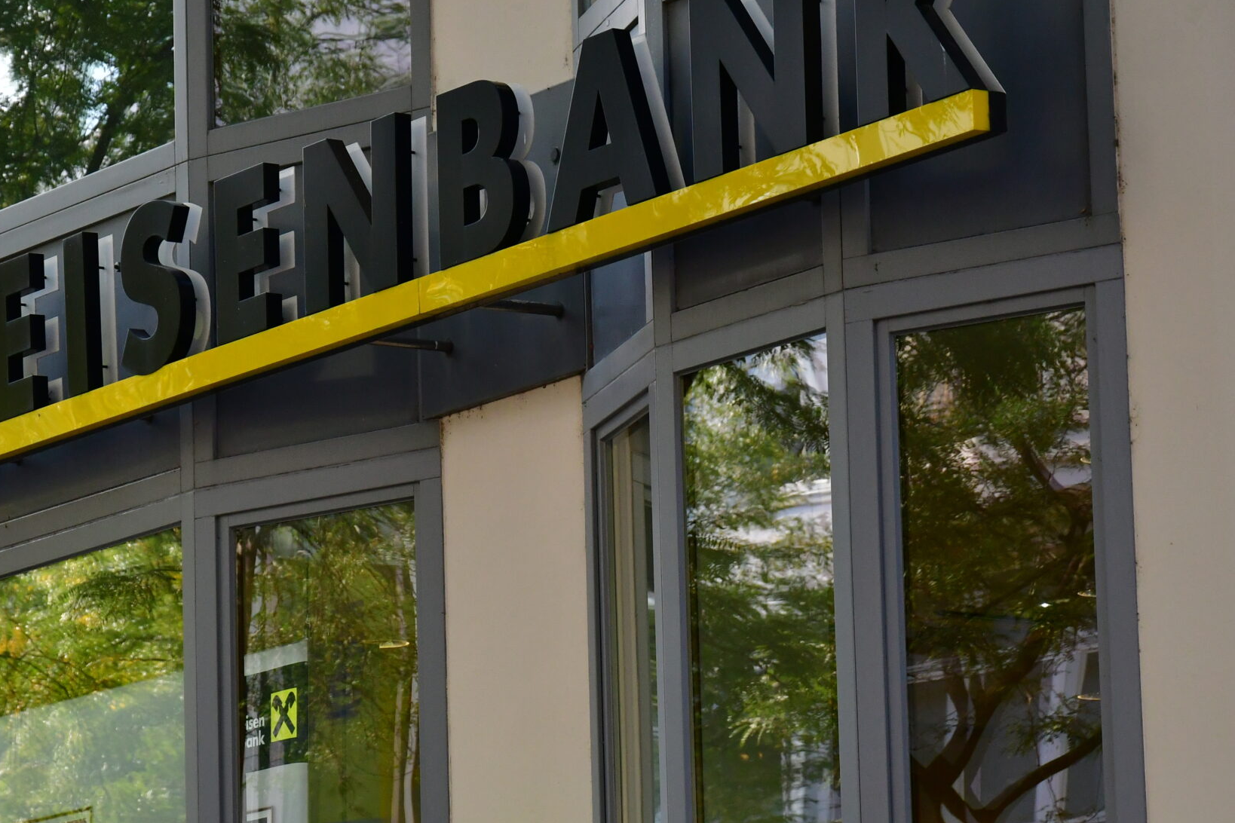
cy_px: 442
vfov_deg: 7.8
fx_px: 6003
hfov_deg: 11.7
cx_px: 294
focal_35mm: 175
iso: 1000
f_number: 5.3
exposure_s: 1/800
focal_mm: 75
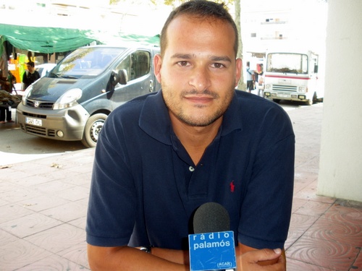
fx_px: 376
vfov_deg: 39.7
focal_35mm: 36
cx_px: 181
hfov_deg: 51.4
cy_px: 136
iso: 64
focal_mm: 6.3
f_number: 3.5
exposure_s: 1/50
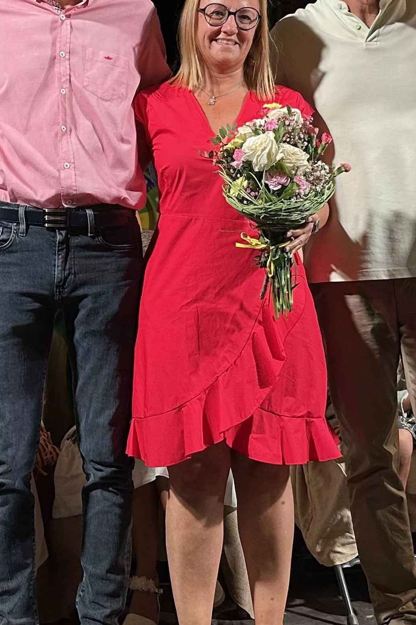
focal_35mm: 65
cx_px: 148
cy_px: 143
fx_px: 1127
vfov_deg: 30.4
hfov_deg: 20.9
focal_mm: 6.86
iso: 200
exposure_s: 1/50
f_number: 1.78
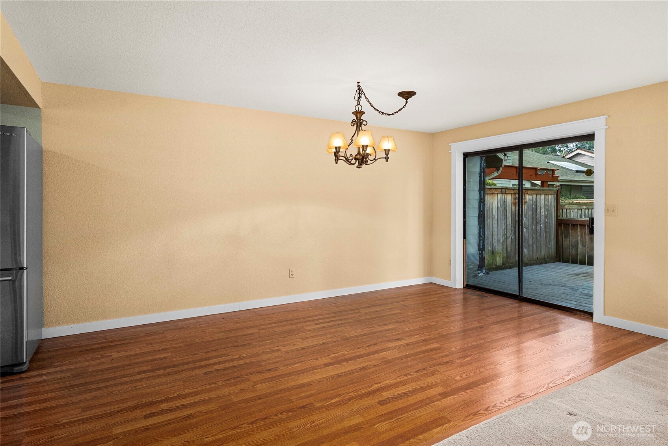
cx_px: 334
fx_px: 353
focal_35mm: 19
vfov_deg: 64.6
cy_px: 223
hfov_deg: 86.9
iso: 640
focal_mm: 19
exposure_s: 1/30
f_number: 7.1
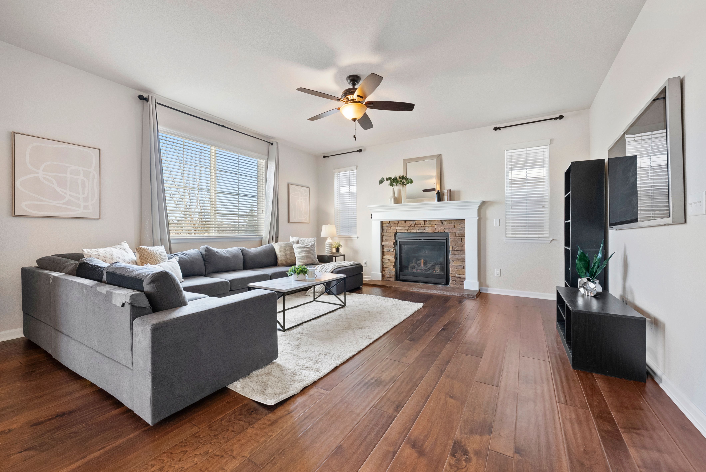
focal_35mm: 14
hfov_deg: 104.2
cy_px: 236
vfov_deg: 81.3
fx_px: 275
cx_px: 353
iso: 640
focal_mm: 14
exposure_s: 1/6
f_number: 8
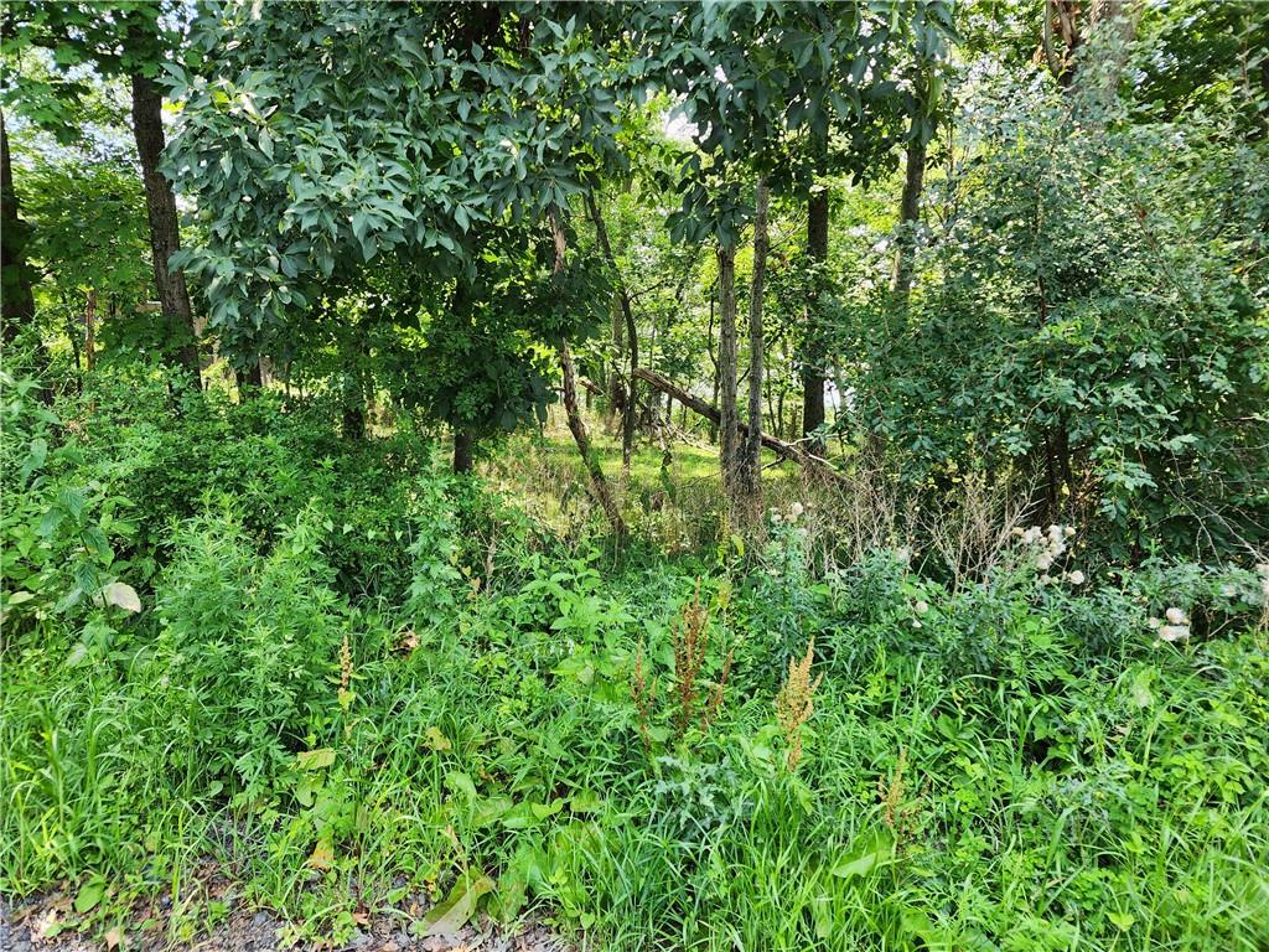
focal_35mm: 23
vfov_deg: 58.9
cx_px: 634
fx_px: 843
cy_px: 476
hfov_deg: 73.9
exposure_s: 1/180
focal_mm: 6.4
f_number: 1.8
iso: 40
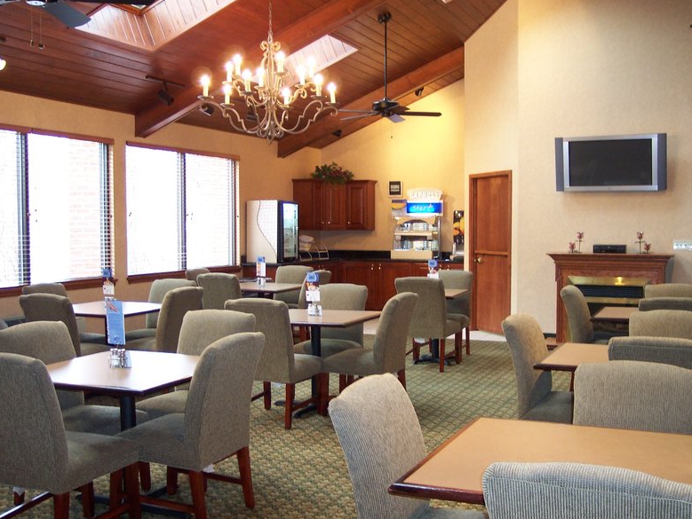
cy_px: 263
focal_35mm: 39
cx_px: 353
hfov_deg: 47.8
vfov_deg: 36.8
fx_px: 780
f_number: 2.8
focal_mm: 8
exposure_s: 1/8
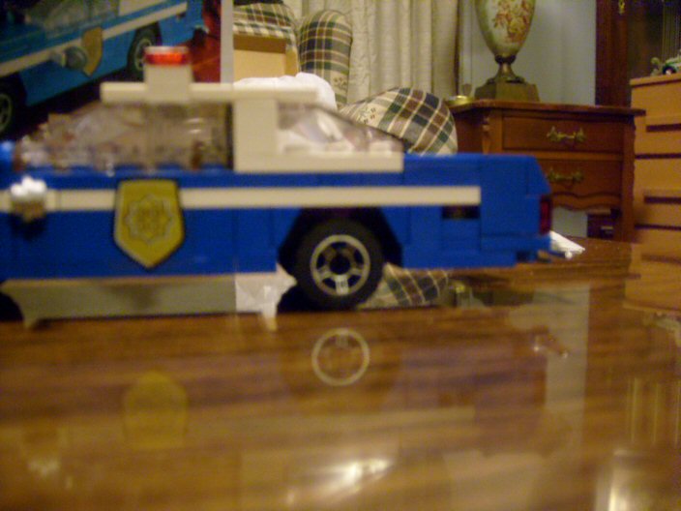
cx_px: 340
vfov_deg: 40.7
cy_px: 256
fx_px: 689
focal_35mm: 35
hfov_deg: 52.6
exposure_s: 1/3
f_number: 2.8
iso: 200
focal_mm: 5.8
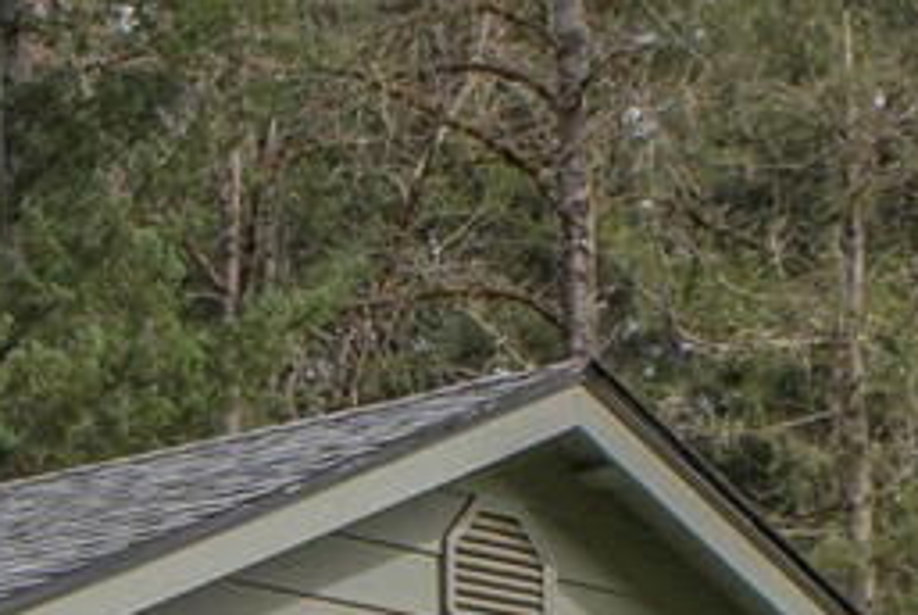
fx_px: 4544
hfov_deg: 11.2
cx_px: -327
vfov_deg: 7.5
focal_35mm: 178
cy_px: 1189
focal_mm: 18
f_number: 9
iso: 100
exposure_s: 1/125
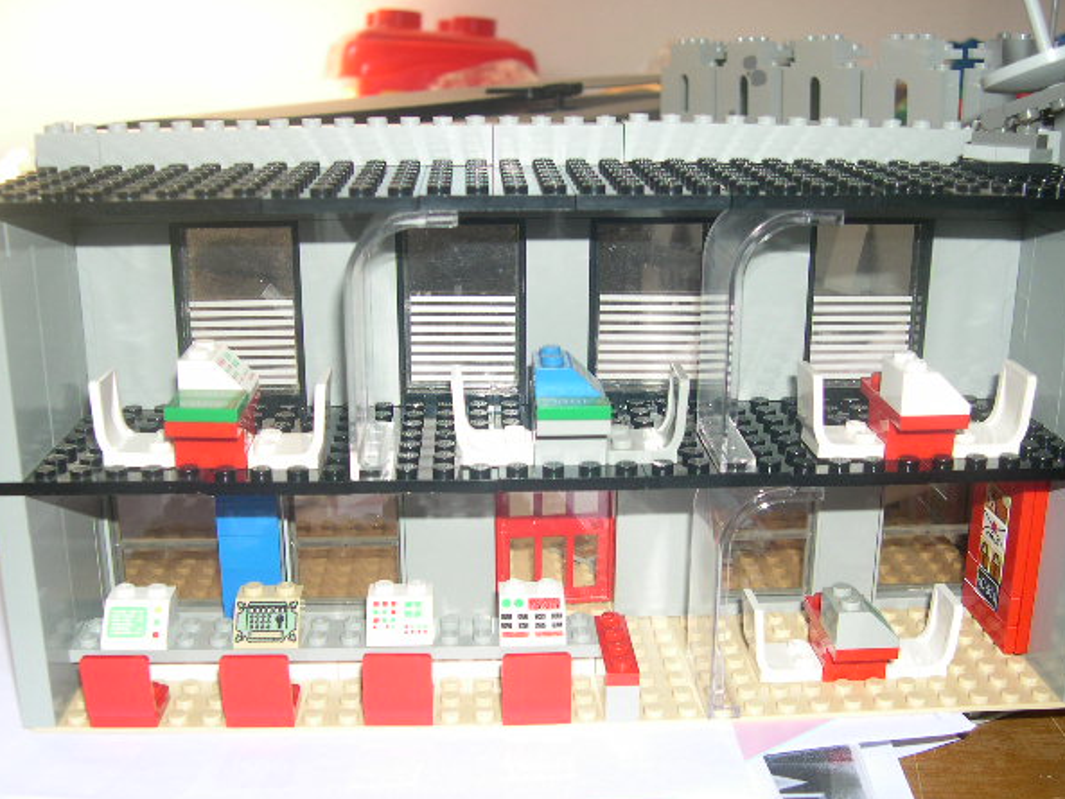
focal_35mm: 41
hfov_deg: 45.8
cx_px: 528
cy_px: 429
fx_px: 1262
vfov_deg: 35.1
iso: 100
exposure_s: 1/60
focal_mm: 8
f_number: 2.8
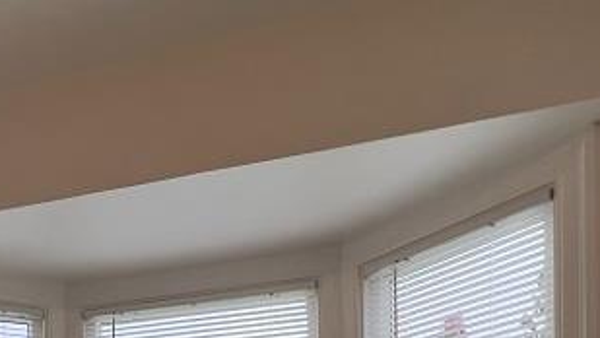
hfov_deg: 51.4
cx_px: 141
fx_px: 589
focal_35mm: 37
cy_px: 524
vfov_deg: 24.1
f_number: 1.8
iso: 32
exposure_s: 1/120
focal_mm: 1.57
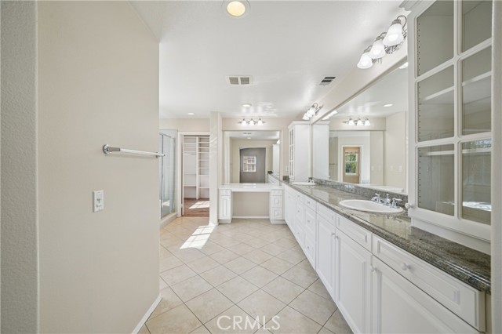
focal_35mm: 13
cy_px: 167
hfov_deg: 108.4
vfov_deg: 85.4
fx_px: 181
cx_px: 251
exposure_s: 1/30
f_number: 8
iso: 200
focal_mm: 13
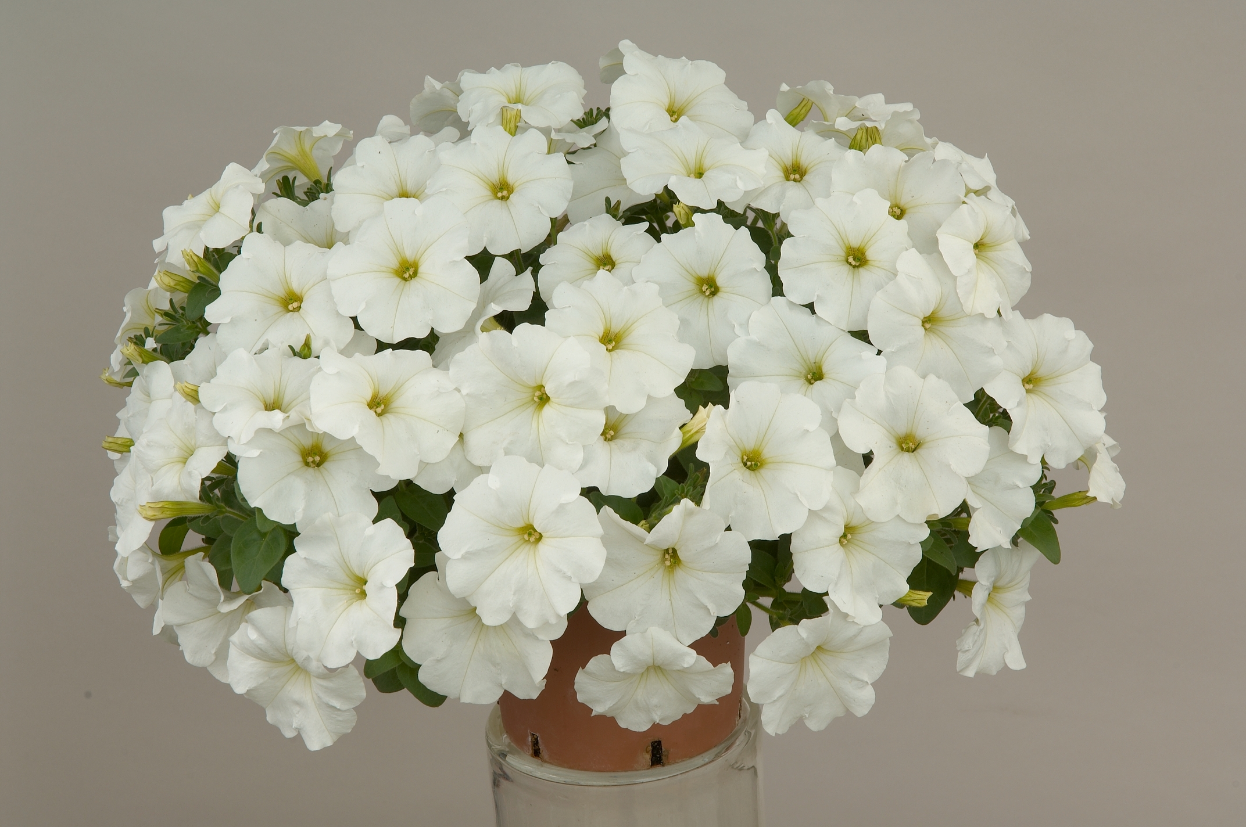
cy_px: 414
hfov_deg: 24.6
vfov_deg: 16.5
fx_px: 2852
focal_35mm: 82
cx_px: 623
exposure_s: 1/160
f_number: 14
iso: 100
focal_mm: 55
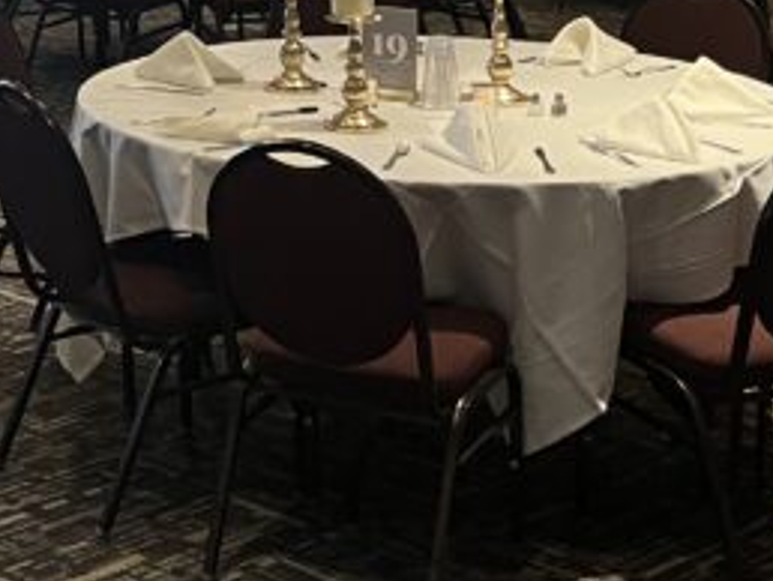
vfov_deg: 13.8
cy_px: -183
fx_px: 2302
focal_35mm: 103
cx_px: -240
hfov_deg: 17.8
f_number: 1.5
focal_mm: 5.7
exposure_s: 1/60
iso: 160
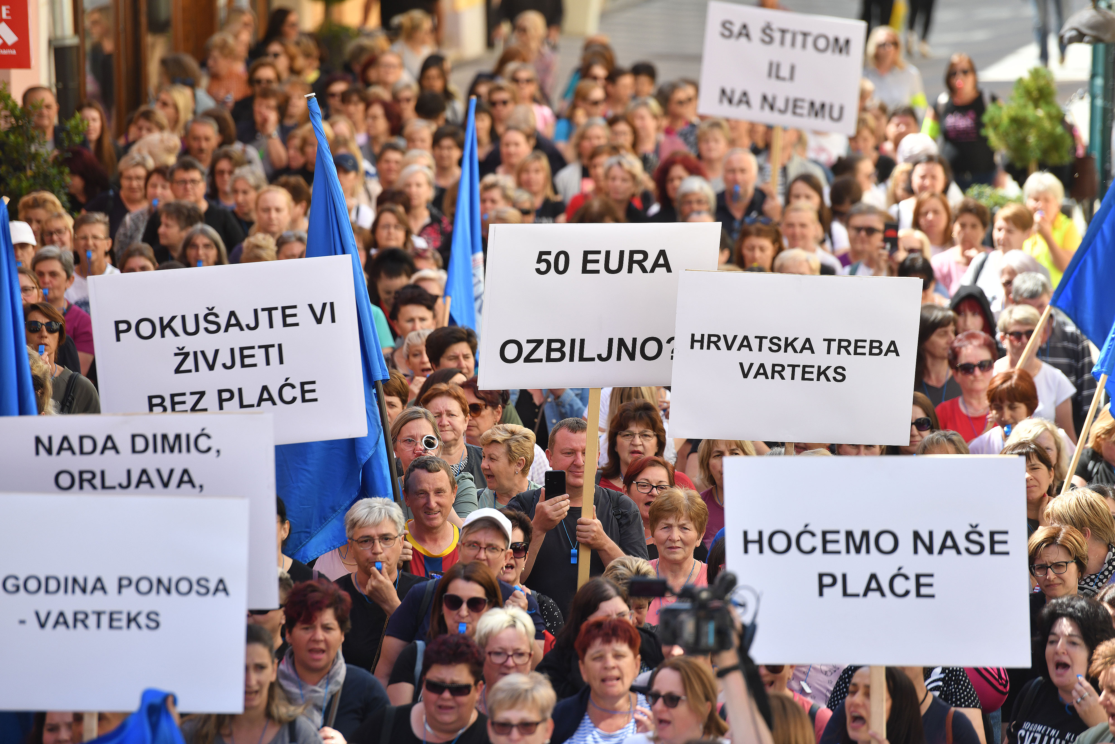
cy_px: 372
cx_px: 558
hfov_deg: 10.3
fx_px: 6194
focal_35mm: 200
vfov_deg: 6.9
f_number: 5
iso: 250
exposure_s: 1/1000
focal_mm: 200
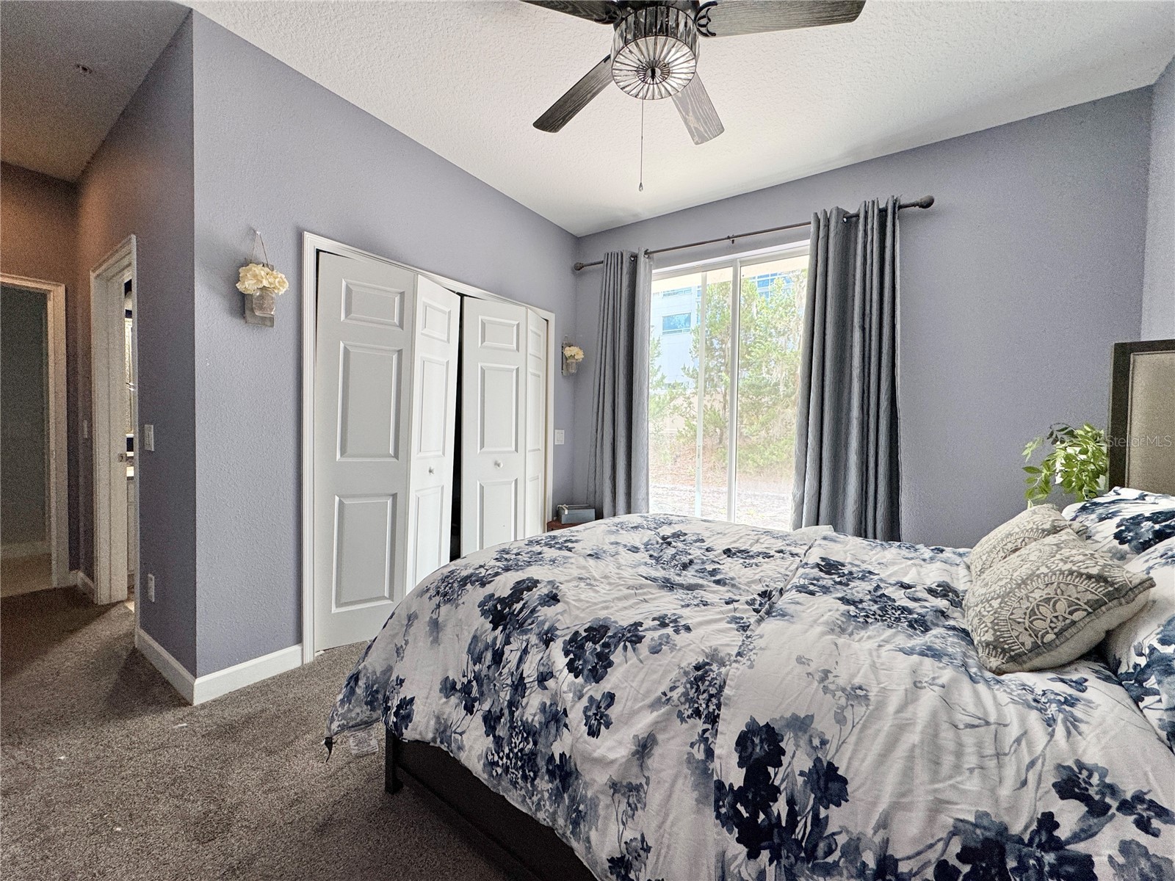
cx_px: 588
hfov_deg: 102.1
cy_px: 440
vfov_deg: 85.7
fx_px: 475
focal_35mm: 14
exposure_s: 1/120
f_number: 2.2
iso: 125
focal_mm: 2.22
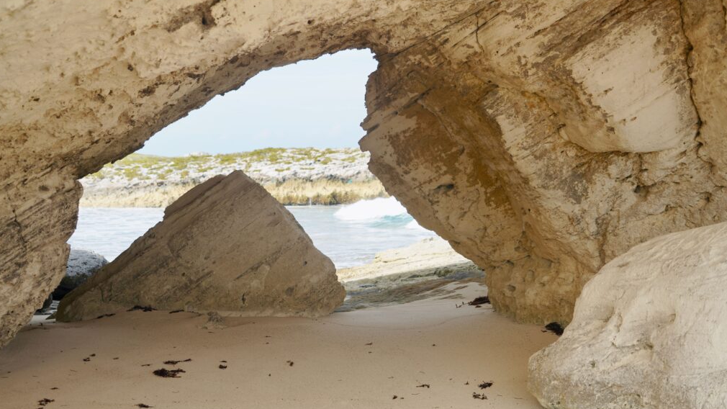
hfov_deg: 40.6
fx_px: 983
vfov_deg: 23.5
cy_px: 236
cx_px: 364
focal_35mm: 51
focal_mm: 48
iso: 100
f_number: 5.6
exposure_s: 1/200
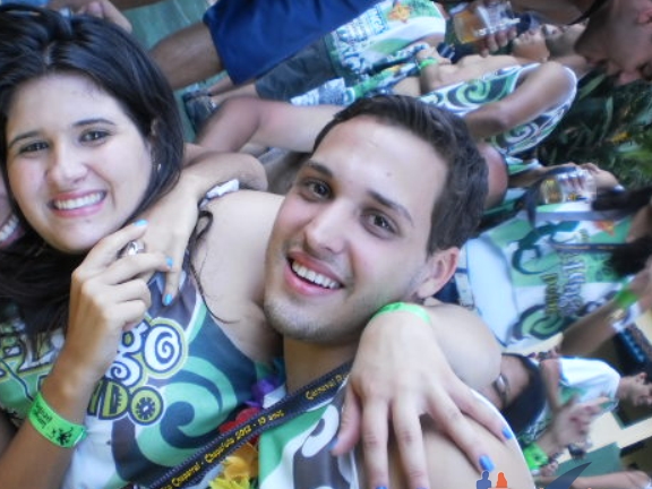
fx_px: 942
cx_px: 206
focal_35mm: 50
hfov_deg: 37.7
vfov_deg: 29.1
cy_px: 215
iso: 100
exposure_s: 1/40
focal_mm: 6.3
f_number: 3.1
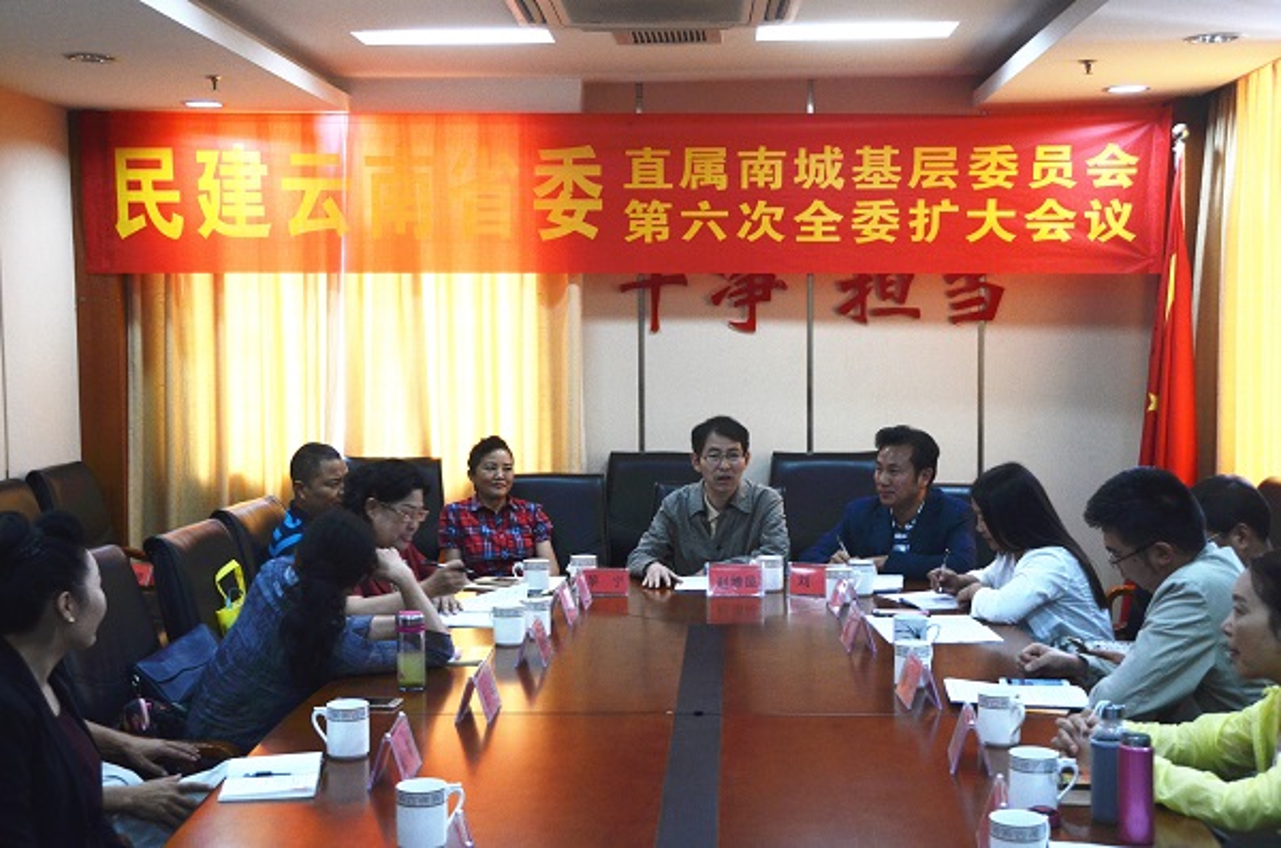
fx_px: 1704
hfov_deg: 41.2
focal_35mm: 48
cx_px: 640
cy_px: 424
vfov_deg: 27.9
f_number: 5.6
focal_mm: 32
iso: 1600
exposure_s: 1/50
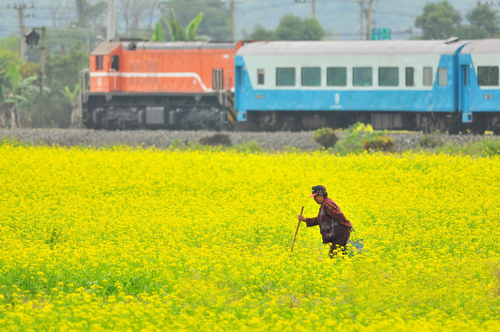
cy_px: 166
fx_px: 8739
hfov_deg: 3.3
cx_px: 250
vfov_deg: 2.2
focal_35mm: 630
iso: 400
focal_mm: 420
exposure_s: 1/400
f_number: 5.6
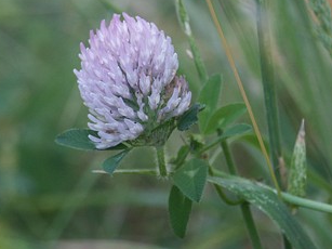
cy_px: 87
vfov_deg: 5.5
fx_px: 2608
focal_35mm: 272
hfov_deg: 7.3
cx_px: 124
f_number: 3.5
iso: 200
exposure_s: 1/60
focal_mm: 50.27
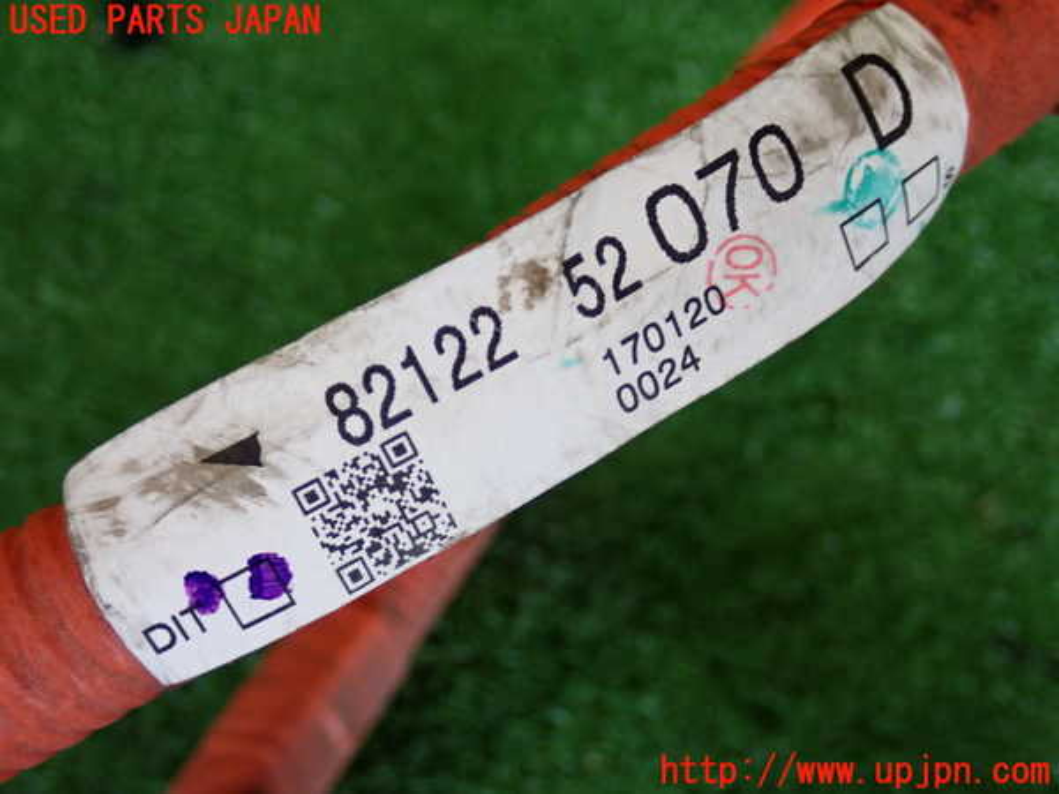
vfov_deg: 29.1
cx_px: 530
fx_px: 1530
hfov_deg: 38.2
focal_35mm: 50
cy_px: 397
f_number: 3.2
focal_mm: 9.01
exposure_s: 1/80
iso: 400
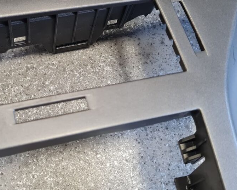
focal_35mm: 53
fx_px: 372
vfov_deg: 28.4
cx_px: 63
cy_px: 63
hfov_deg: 34.7
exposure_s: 1/100
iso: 320
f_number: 1.8
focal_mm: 5.4
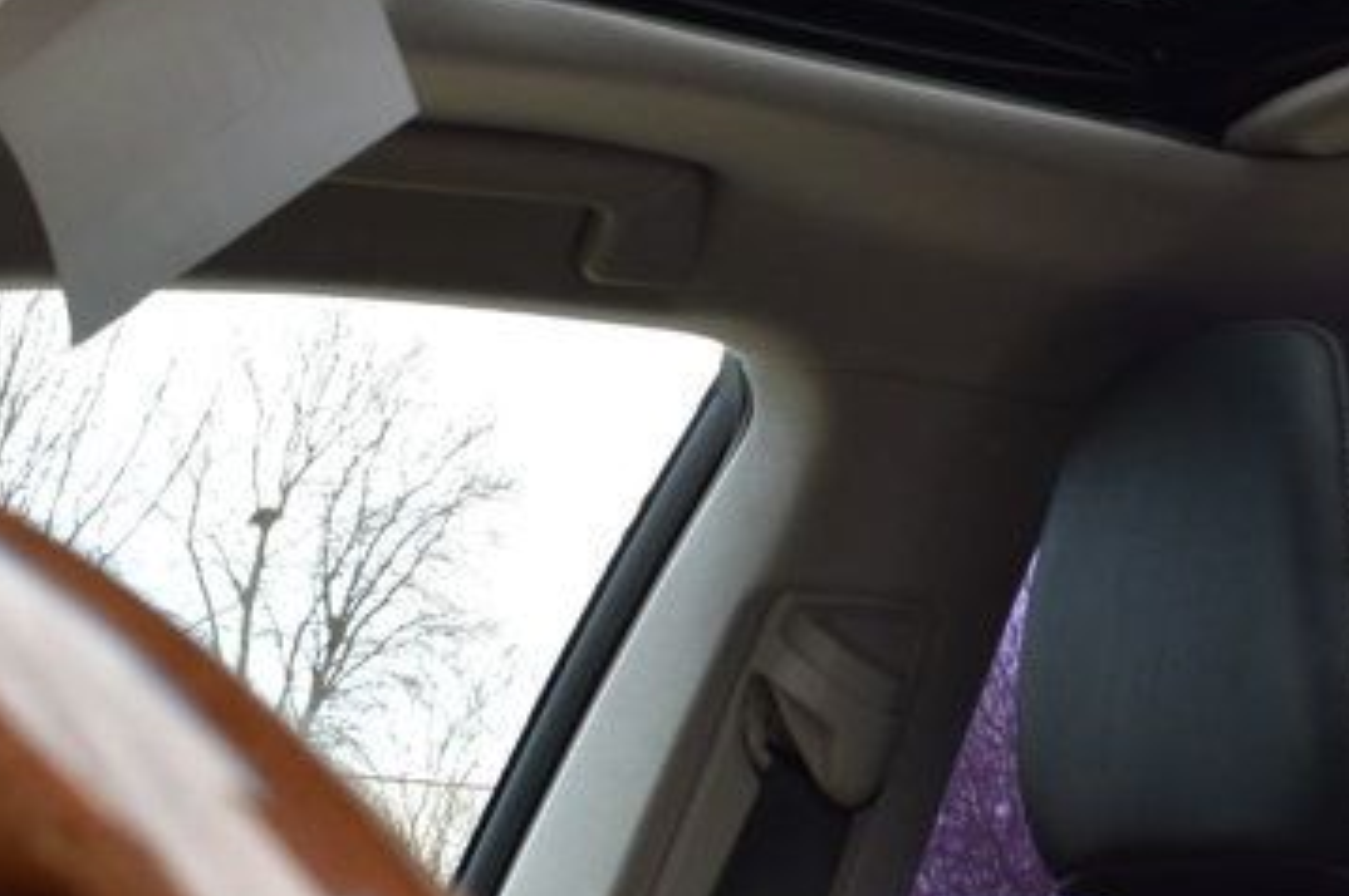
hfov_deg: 18.9
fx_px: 3856
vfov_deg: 13.2
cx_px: 1552
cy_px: 632
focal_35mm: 103
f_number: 9
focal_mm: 24
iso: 400
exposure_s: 1/100
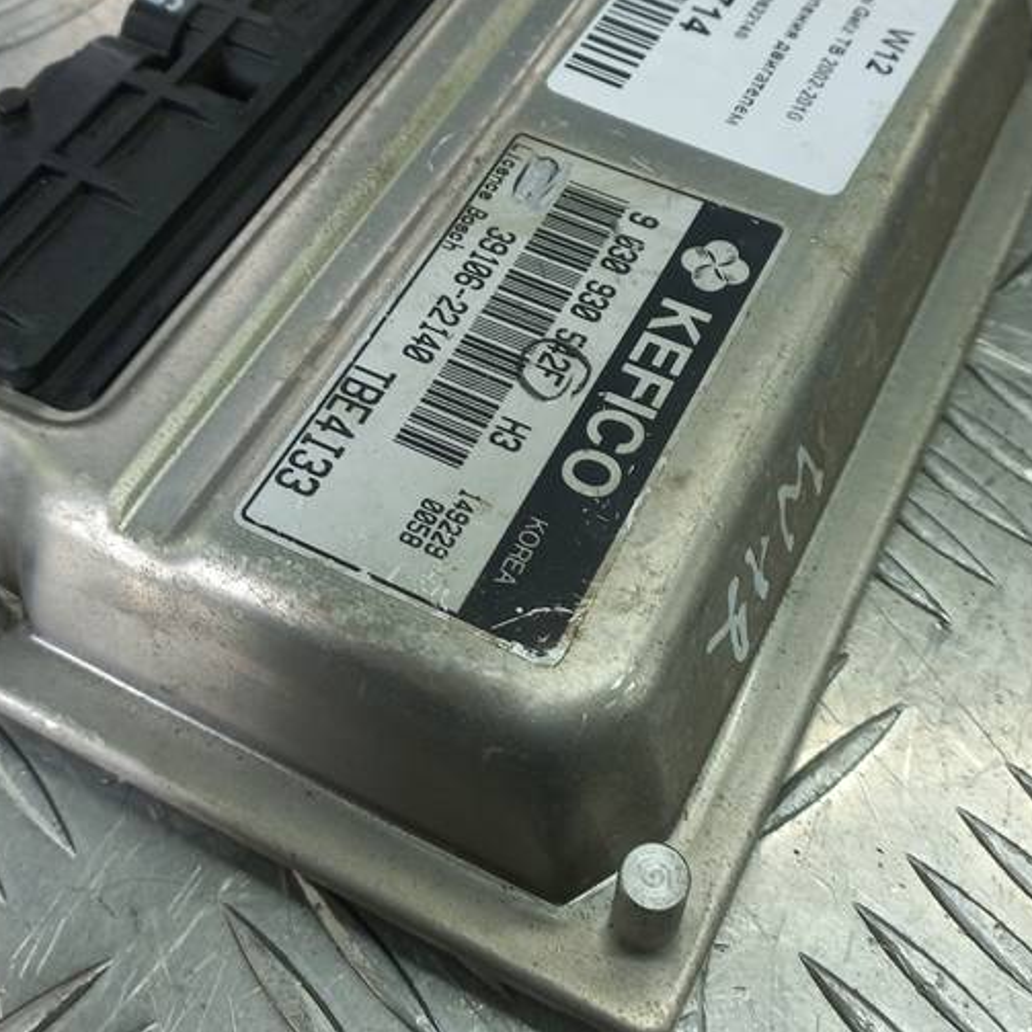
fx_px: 1518
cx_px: 499
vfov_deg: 37.3
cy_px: 378
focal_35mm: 45
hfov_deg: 37.5
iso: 50
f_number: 1.8
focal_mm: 4.6
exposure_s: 1/50
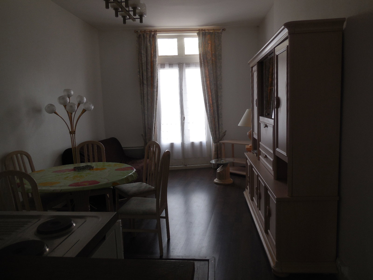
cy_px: 140
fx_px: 269
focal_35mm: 25
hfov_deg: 69.4
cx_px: 186
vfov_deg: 54.9
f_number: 3.1
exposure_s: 1/50
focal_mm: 4.5
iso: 125
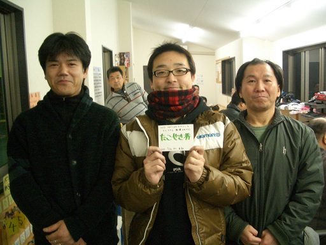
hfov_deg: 52.6
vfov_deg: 40.7
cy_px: 122
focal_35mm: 35
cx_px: 163
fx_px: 330
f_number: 2.6
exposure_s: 1/25
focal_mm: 5.8
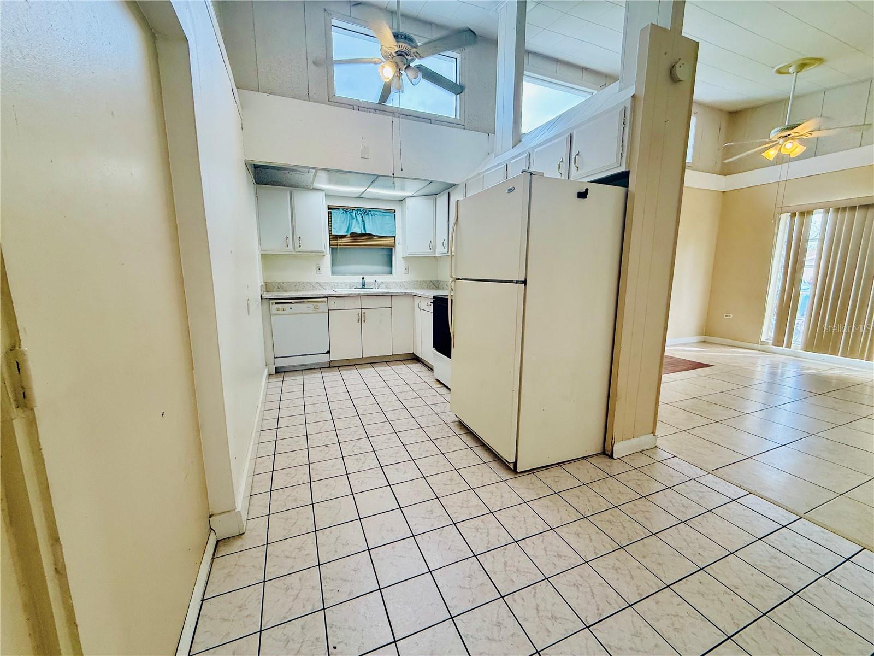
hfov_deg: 102.1
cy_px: 328
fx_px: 353
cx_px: 437
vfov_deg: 85.7
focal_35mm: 14
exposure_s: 1/120
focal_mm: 2.22
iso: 160
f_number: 2.2
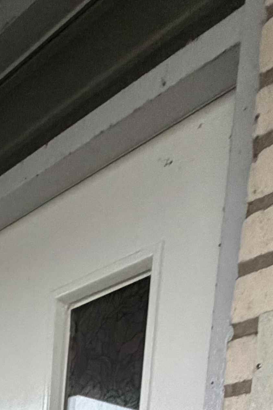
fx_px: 751
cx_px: -87
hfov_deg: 19.0
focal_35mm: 66
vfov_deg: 21.1
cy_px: 730
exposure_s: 1/89
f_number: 2.2
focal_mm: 2.22
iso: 320
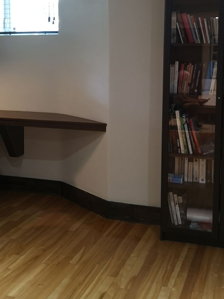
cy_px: 102
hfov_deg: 27.4
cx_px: 78
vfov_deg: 35.8
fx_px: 457
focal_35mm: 53
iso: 250
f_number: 1.8
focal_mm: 5.58
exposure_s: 1/30
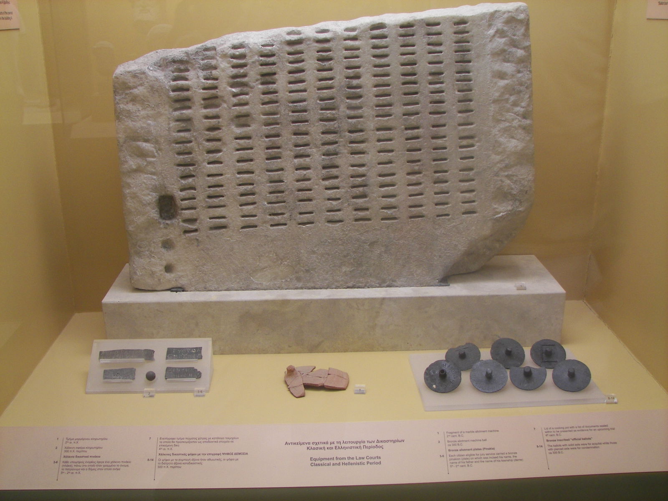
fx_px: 695
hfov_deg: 51.4
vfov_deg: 39.7
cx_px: 334
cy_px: 250
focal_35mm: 36
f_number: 2.8
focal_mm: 6
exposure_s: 1/40
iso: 50
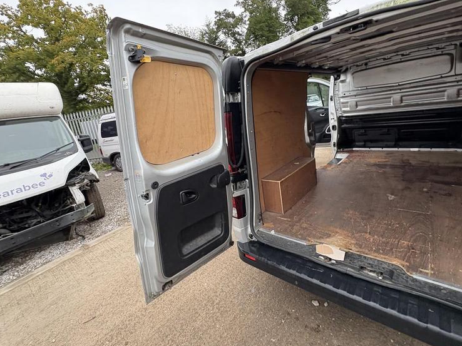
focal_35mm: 17
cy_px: 152
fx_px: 227
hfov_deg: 91.0
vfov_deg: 74.4
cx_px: 225
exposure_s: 1/99
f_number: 2.2
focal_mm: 2.22
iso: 125
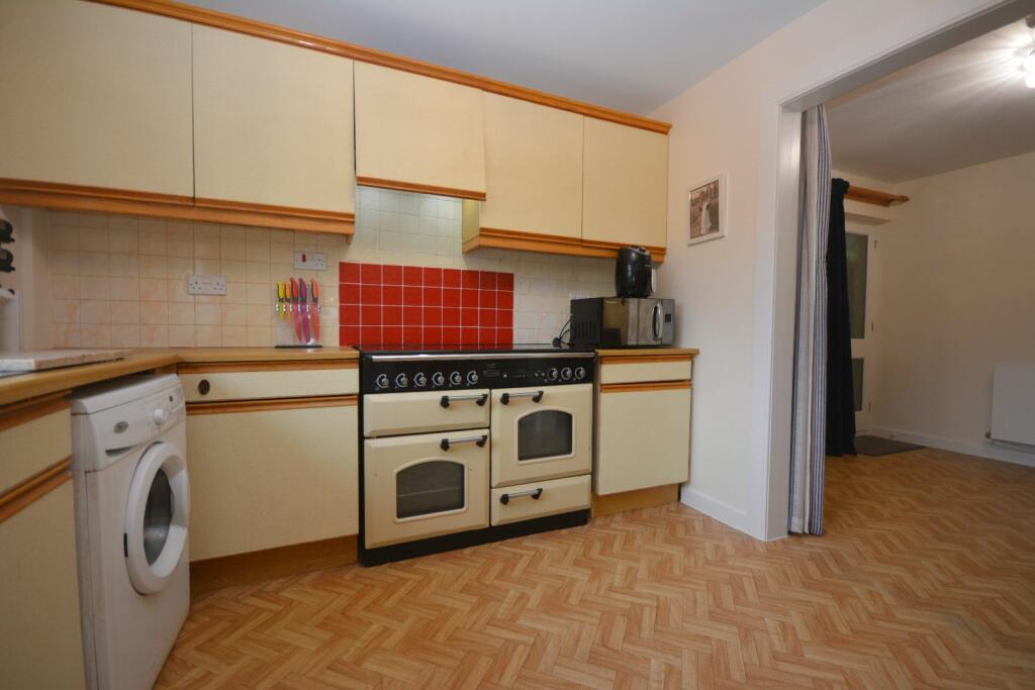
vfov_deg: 77.3
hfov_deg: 100.4
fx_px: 431
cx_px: 518
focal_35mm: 15
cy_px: 345
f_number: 4
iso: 640
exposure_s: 1/60
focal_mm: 10
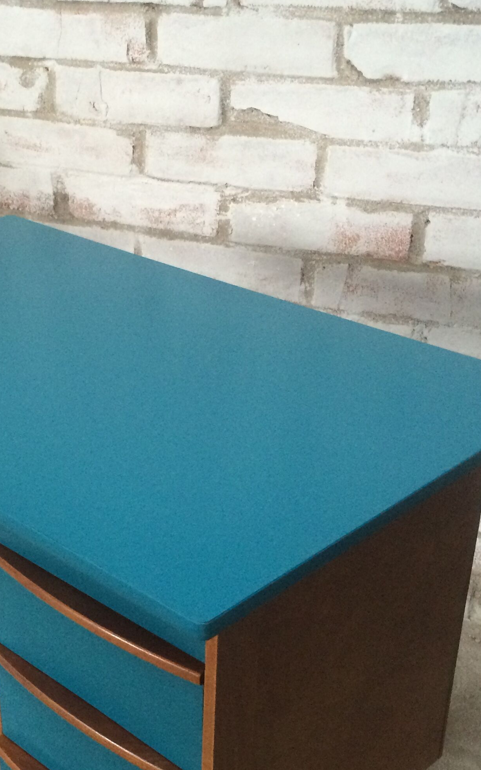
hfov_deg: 25.1
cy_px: 492
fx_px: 1069
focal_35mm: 51
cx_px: 126
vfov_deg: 39.2
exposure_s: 1/30
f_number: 2.2
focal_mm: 4.15
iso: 200
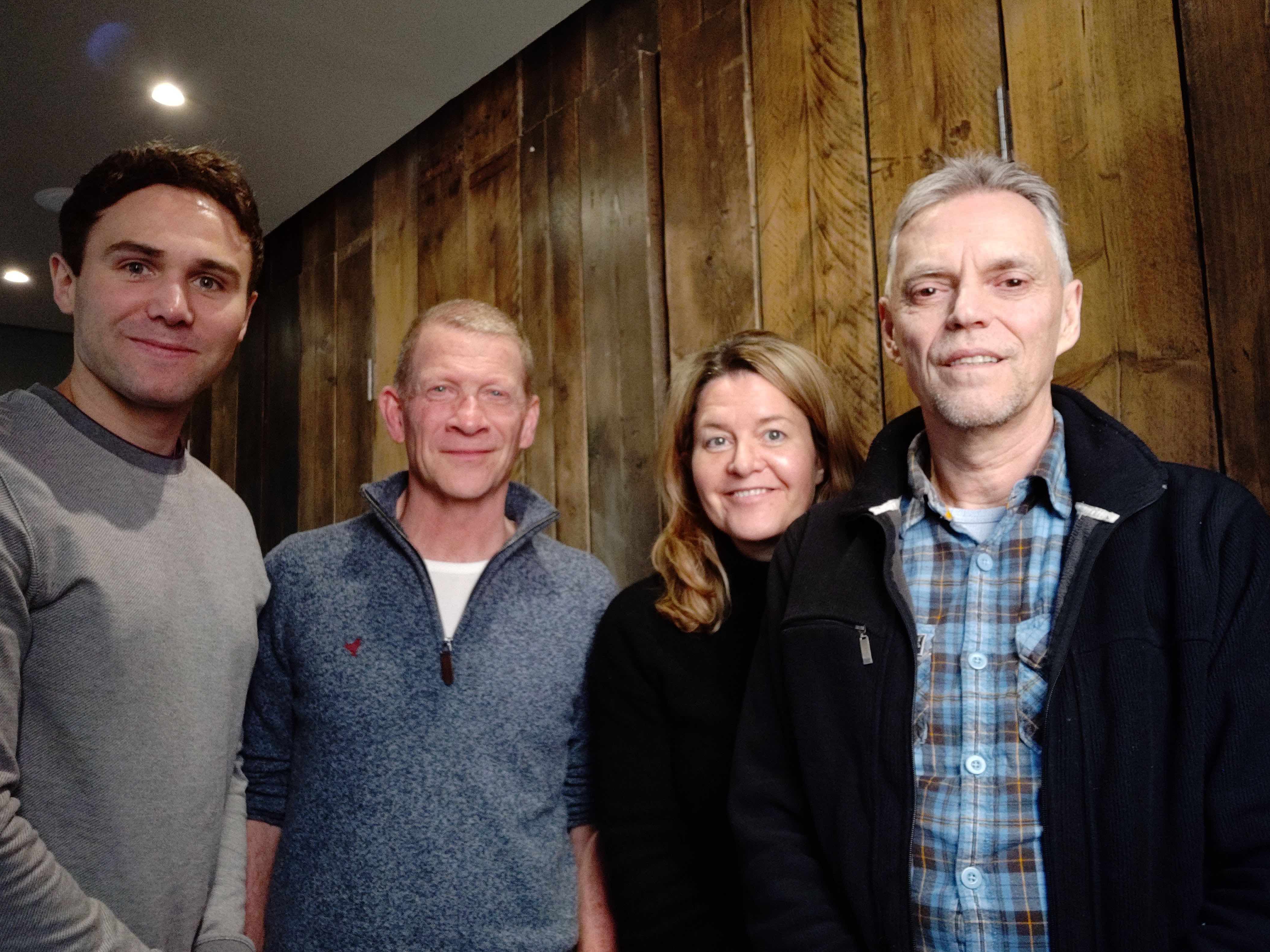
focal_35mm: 22
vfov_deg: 61.1
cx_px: 634
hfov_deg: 76.4
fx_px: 807
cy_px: 483
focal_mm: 3.48
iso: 400
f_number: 2
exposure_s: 1/33
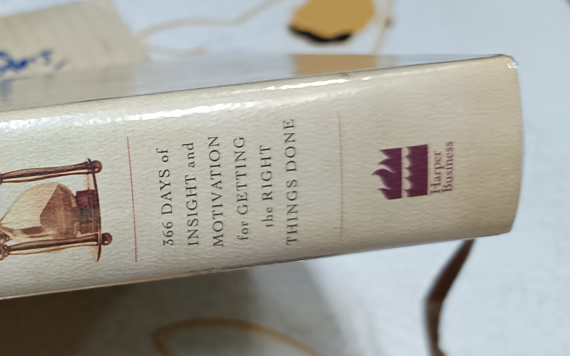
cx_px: -18
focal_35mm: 55
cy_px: 171
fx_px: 854
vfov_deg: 23.5
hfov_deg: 33.3
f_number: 1.7
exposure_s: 1/25
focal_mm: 5.31
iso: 944
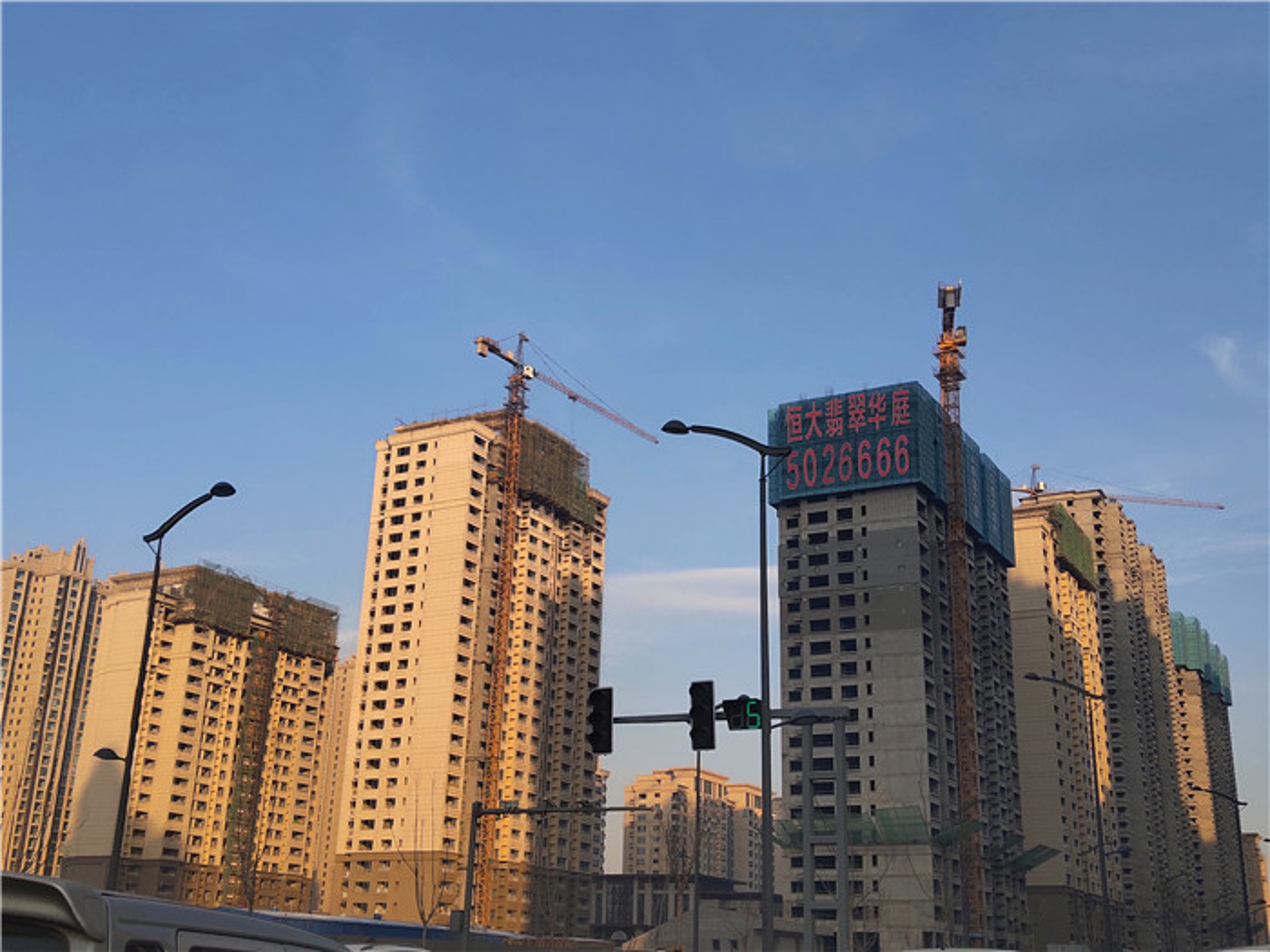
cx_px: 635
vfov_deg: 37.7
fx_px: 1394
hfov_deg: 49.0
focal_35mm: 38
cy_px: 476
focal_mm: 3.87
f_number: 2
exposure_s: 1/565
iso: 50
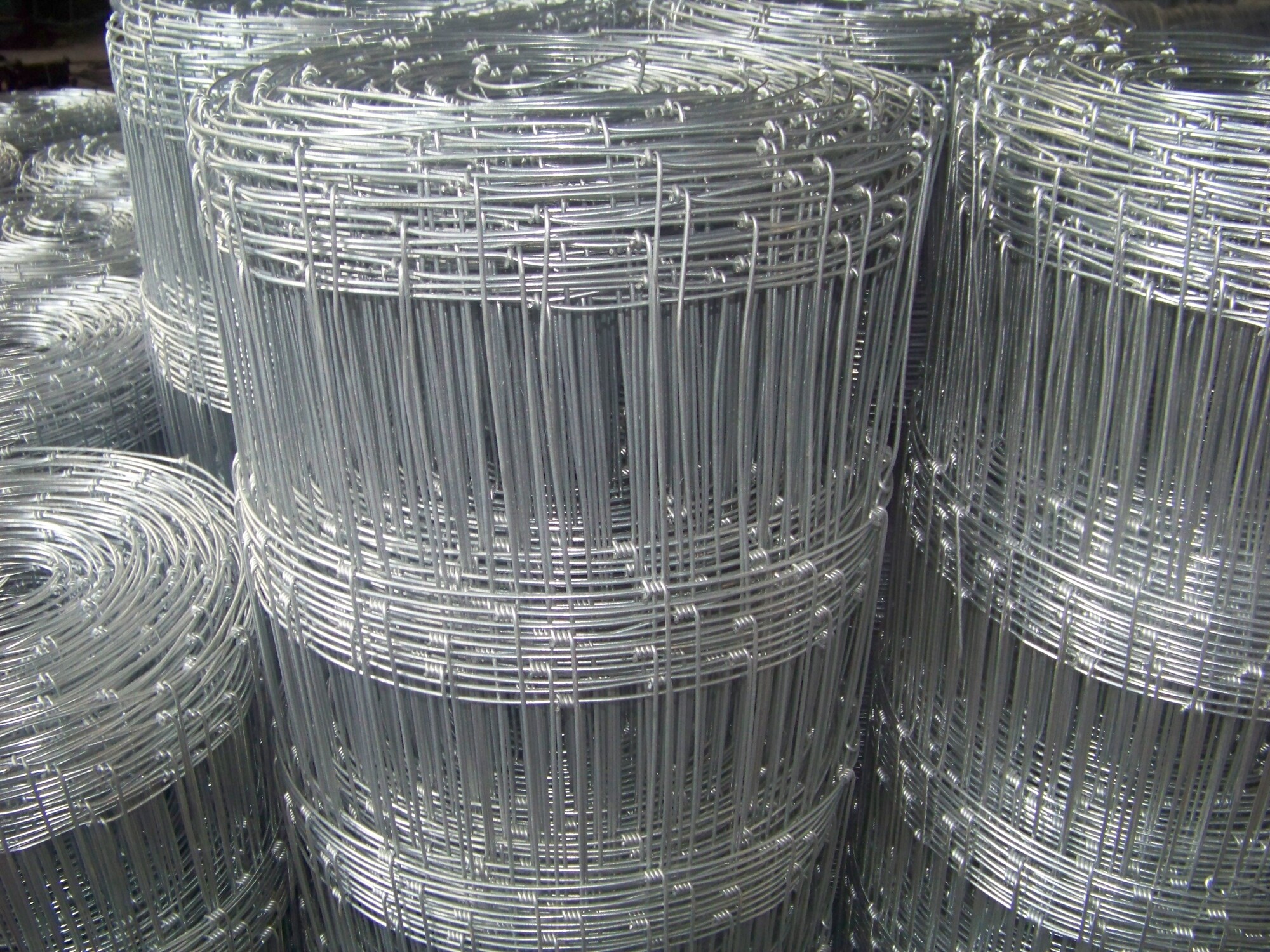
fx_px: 1321
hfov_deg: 51.4
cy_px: 476
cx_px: 635
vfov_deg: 39.7
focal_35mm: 36
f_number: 2.8
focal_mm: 5.85
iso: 200
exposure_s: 1/30
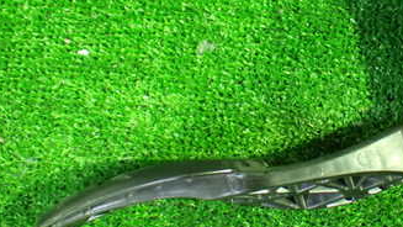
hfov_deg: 33.6
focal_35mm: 60
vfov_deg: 19.9
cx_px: 336
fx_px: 641
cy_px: 59
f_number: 2.3
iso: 1250
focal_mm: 5.4
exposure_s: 1/30
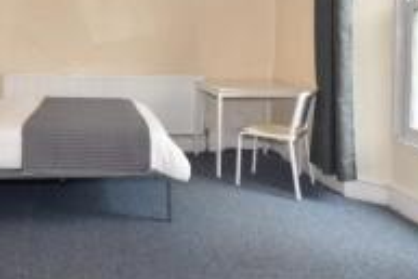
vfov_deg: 34.4
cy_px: 38
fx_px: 430
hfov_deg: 50.7
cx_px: 132
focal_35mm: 37
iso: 100
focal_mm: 10
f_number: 6.3
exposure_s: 1/10
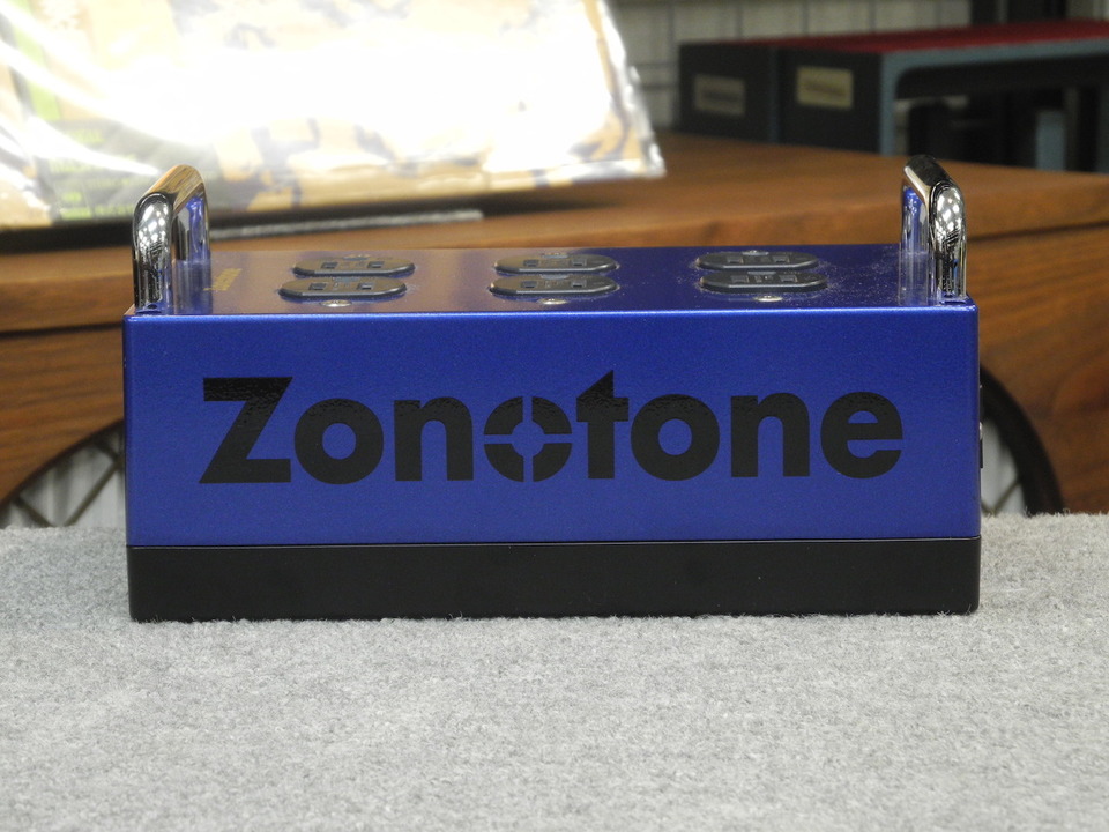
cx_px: 554
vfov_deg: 14.1
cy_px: 416
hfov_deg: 18.7
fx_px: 3364
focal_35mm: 105
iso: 400
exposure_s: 1/25.2
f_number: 4.5
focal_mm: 22.5
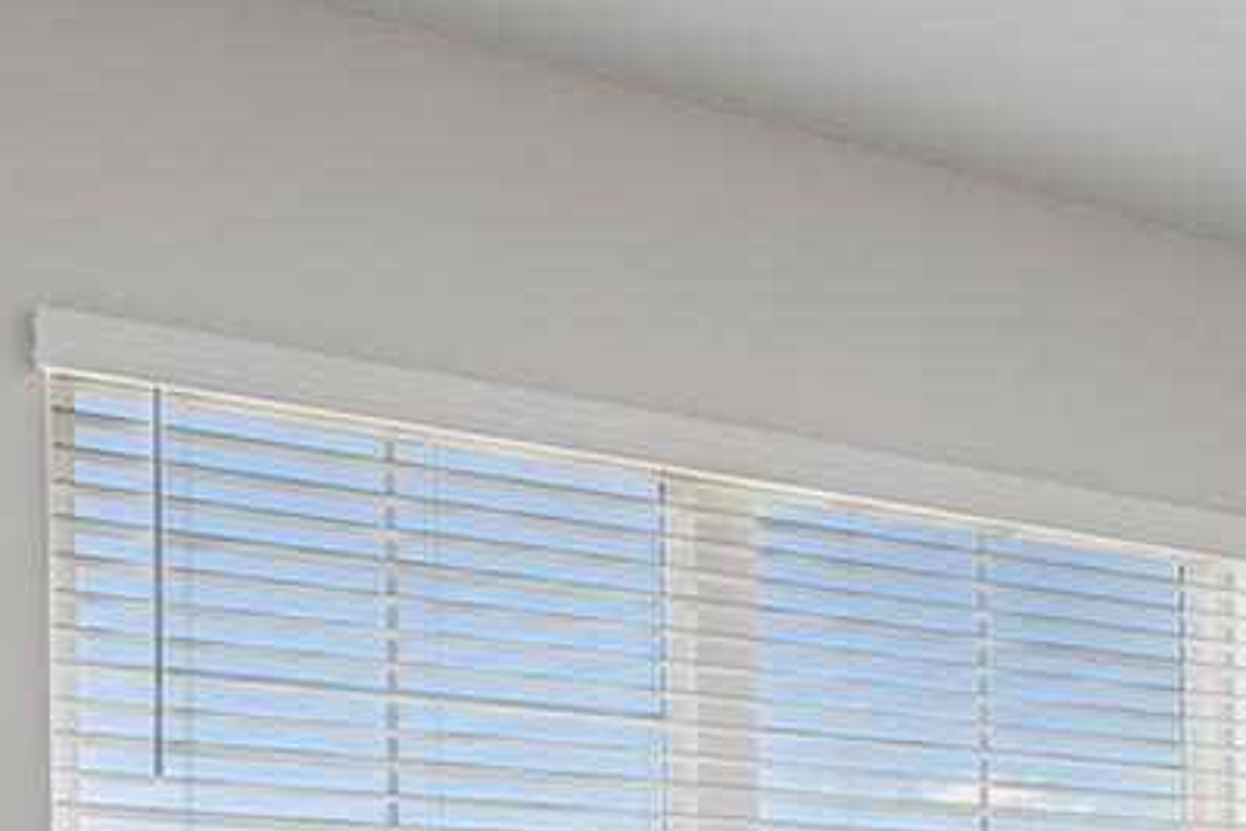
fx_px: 2077
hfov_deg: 29.1
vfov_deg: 20.2
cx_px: 1470
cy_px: 1155
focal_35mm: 60
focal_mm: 10
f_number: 7.1
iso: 100
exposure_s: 1/15
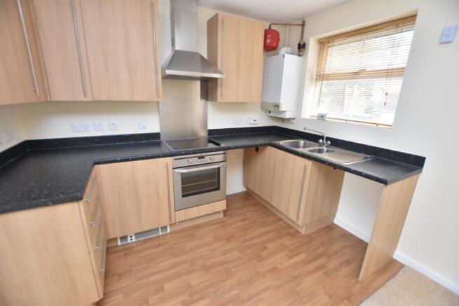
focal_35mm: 15
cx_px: 230
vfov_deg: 77.4
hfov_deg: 100.4
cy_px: 153
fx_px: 191
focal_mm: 10
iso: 280
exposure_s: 1/15
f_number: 3.5
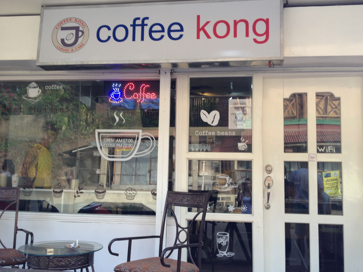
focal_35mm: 38
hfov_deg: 48.9
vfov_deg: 37.7
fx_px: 399
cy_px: 139
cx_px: 197
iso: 50
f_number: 2.4
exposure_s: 1/60
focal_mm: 4.28
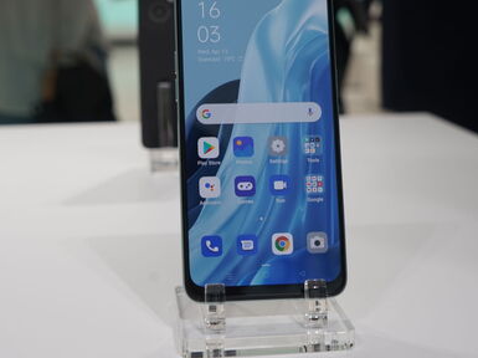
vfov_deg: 22.2
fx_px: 911
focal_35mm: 66
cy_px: 135
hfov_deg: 29.4
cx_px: 240
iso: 320
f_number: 6.3
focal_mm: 43
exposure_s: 1/160
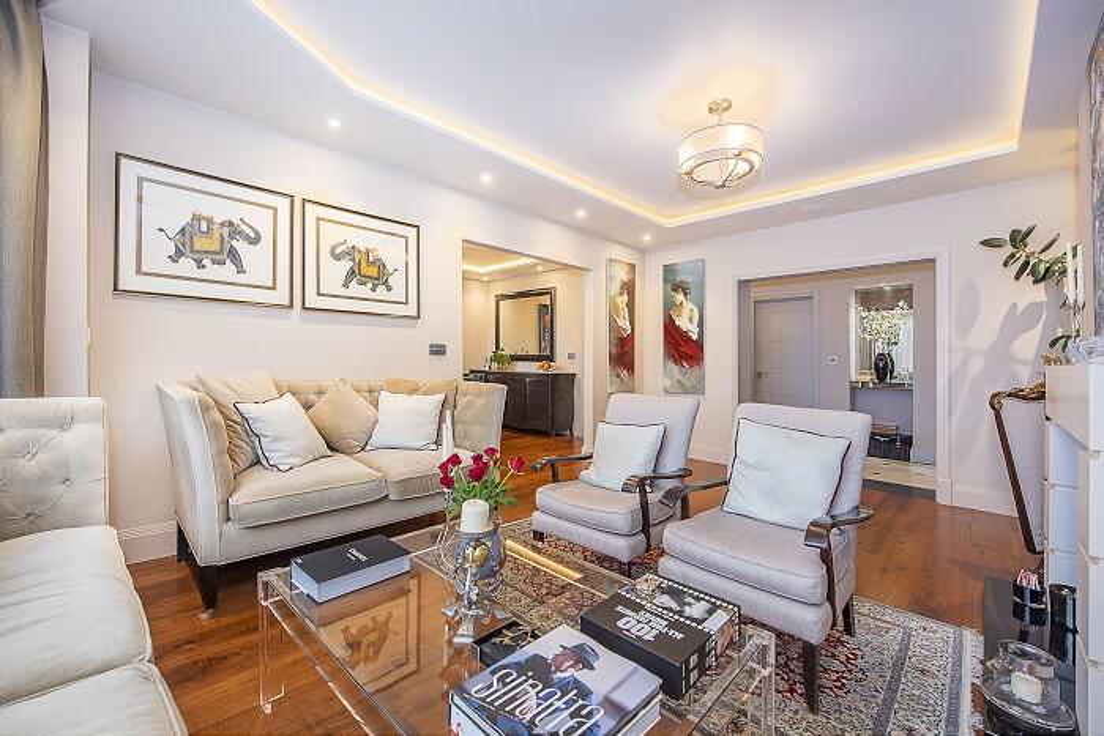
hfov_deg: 100.4
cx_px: 552
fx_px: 460
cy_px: 368
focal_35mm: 15
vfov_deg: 77.4
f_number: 6.3
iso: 500
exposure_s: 1/20
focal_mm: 15
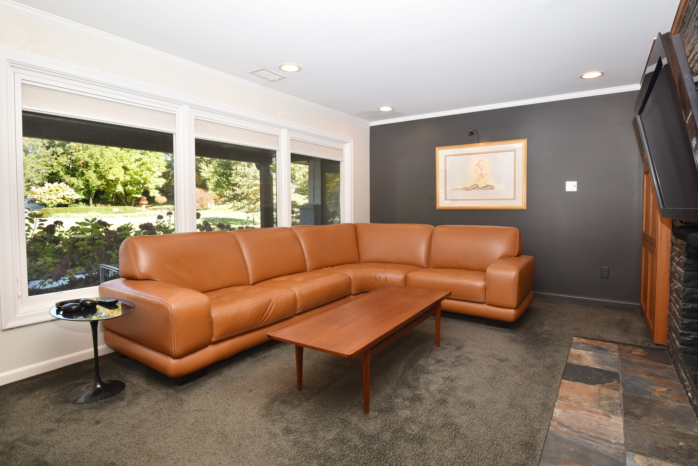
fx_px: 330
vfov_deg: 70.5
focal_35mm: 17
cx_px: 349
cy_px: 233
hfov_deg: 93.3
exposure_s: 1/60
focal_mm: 17
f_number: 10
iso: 800
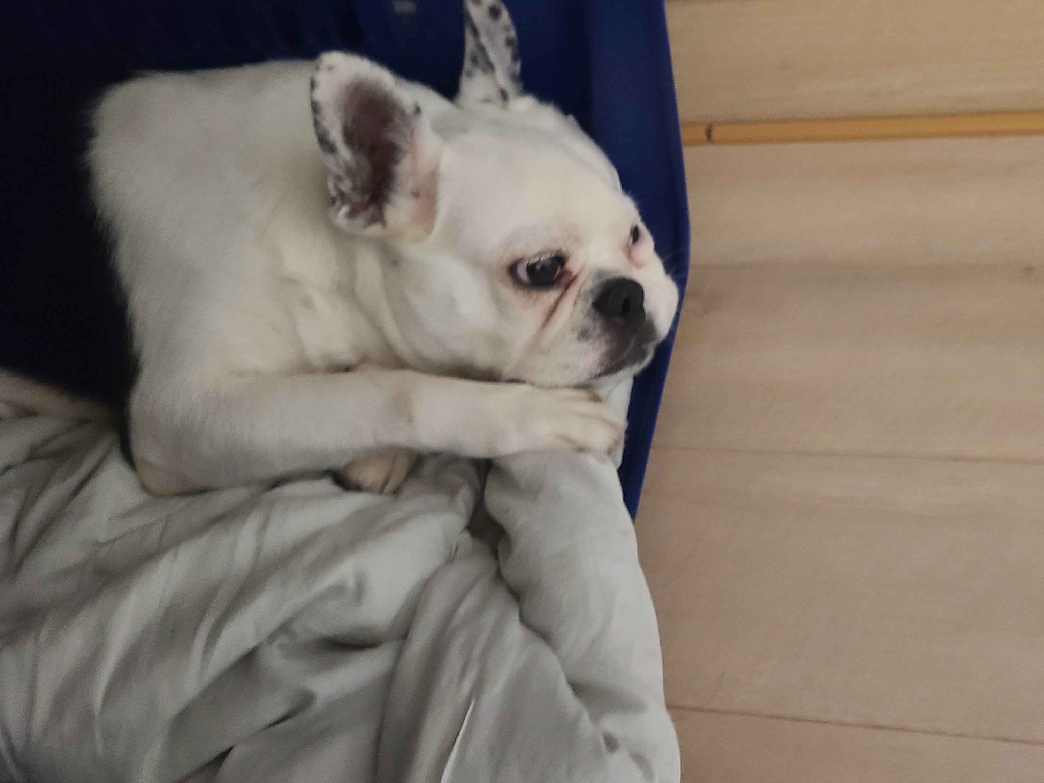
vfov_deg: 40.4
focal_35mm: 35
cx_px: 667
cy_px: 287
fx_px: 1056
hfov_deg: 51.9
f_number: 1.8
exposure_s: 1/24
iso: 800
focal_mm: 5.4
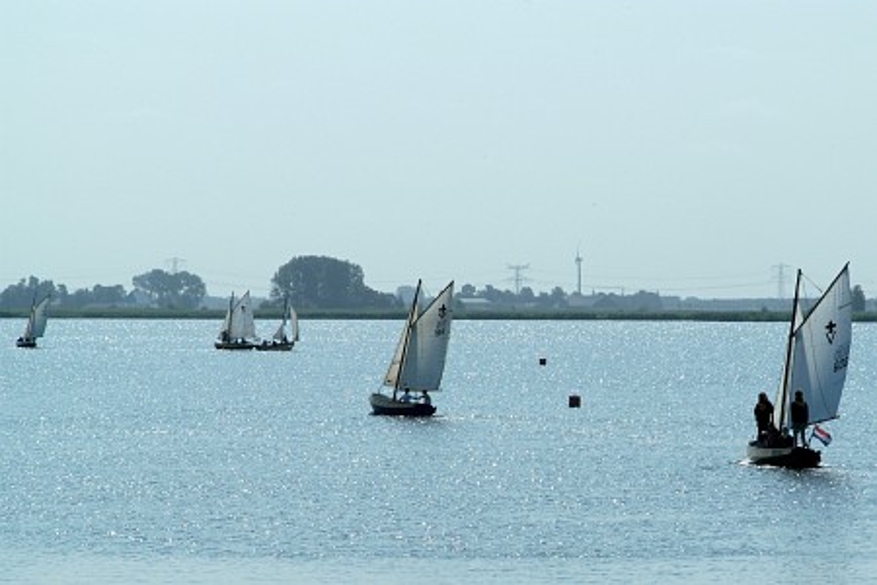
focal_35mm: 203
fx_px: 4945
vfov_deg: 6.8
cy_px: 292
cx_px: 438
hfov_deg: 10.1
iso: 400
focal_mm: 135
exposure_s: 1/1000
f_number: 13
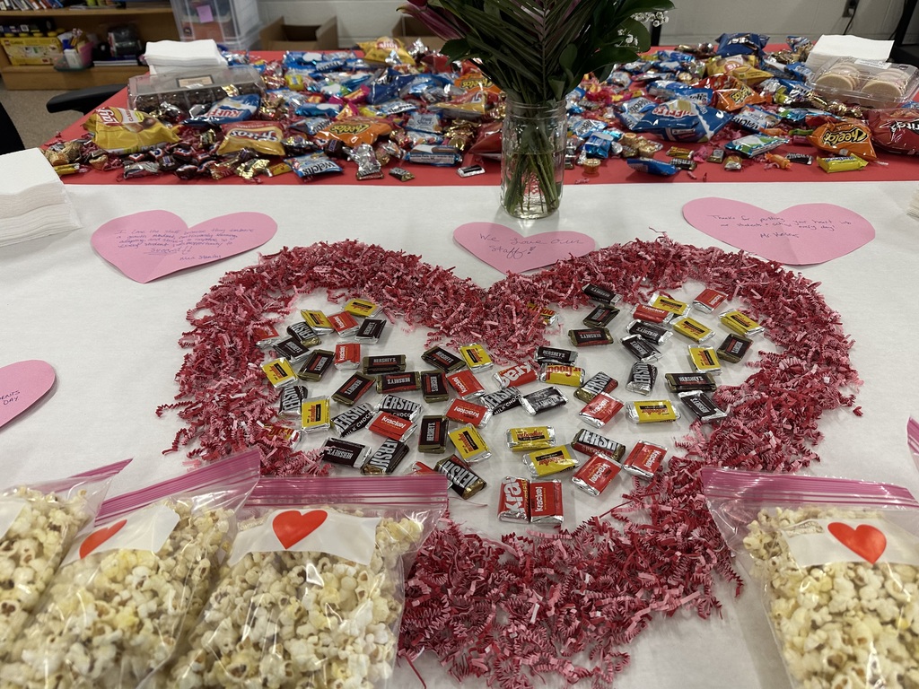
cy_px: 344
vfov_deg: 56.8
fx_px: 637
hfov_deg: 71.6
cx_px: 460
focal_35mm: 24
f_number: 1.78
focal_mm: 6.86
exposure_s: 1/120
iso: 160
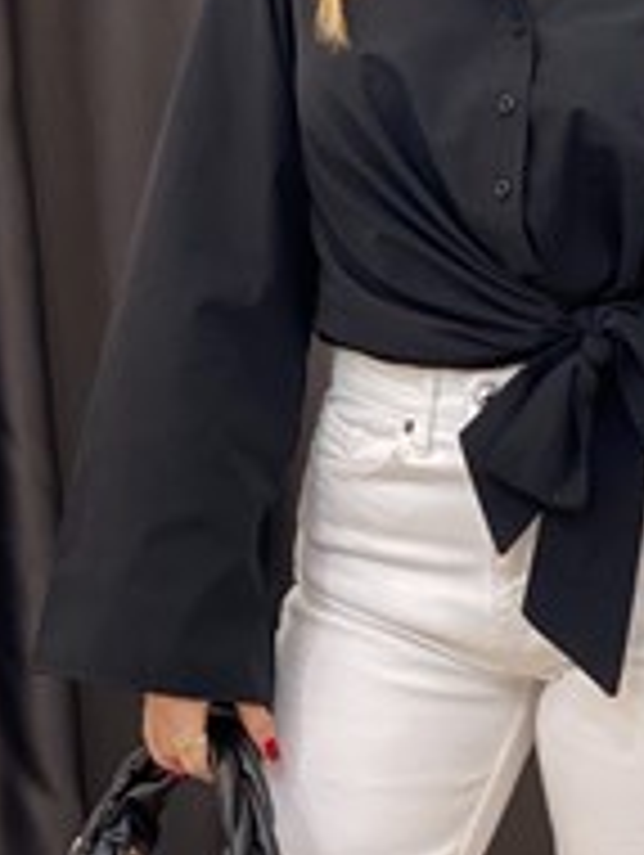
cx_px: 540
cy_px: 155
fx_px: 2797
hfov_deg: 13.1
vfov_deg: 17.2
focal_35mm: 113
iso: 125
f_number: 2
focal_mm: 6
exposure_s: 1/100
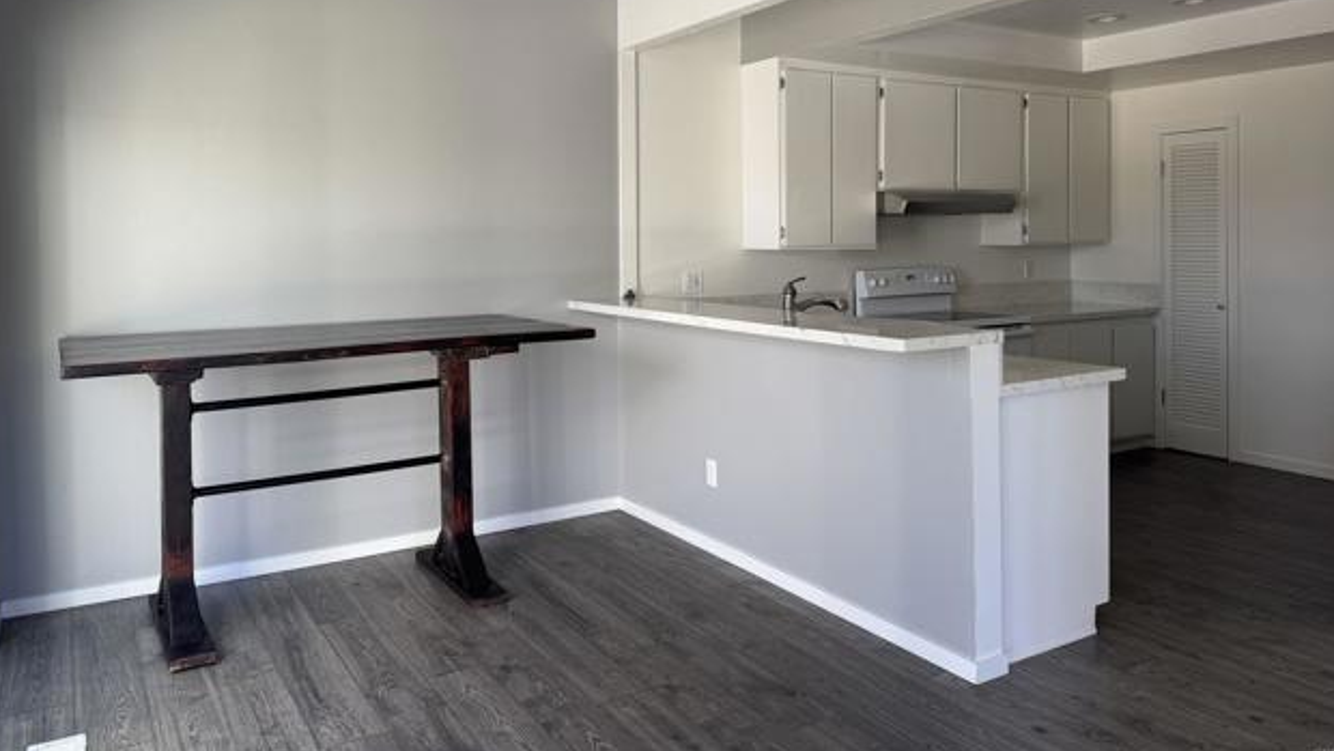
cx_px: 669
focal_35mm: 27
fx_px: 955
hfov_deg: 69.9
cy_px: 243
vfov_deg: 42.3
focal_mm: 6.76
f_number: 1.78
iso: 64
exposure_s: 1/121
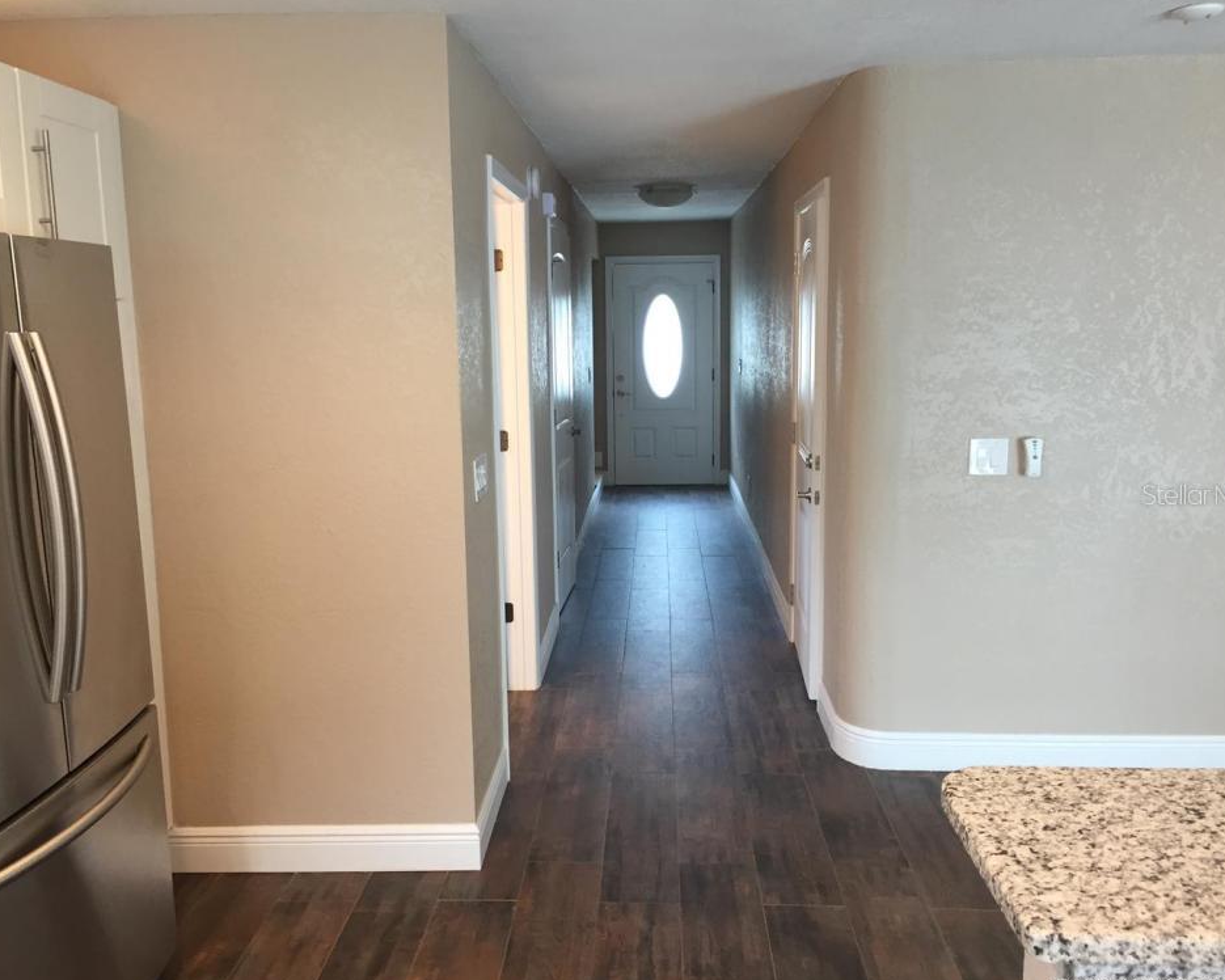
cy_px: 494
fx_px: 1124
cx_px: 595
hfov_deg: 57.2
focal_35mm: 31
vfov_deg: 47.1
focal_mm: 4.15
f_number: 2.2
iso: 100
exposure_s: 1/30
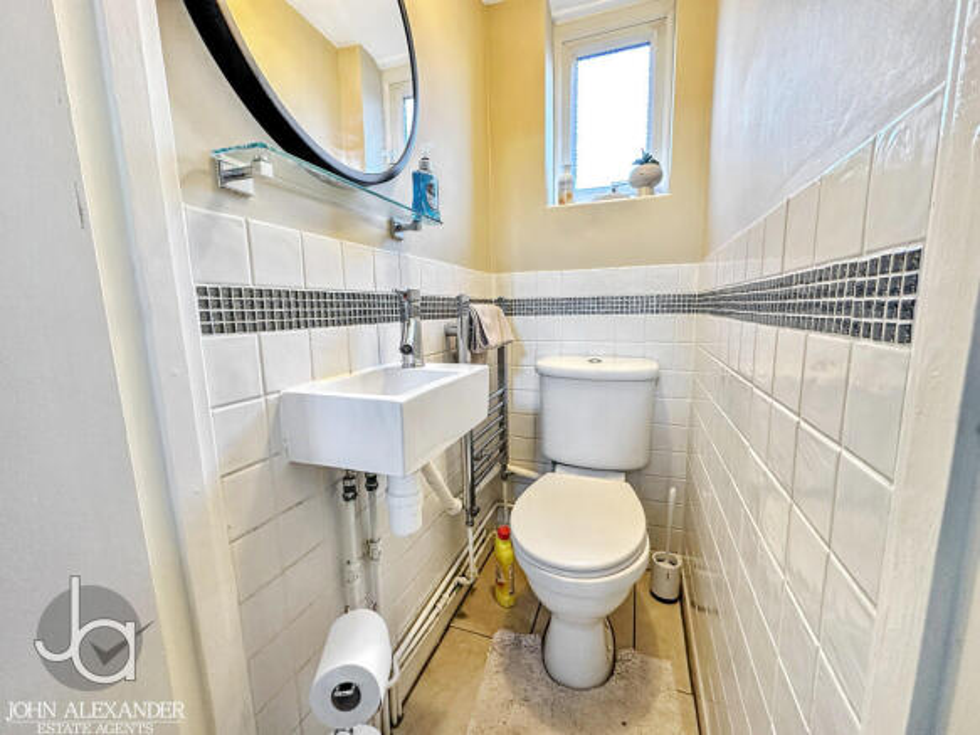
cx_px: 490
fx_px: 396
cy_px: 368
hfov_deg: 102.1
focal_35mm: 14
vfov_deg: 85.7
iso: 320
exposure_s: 1/50
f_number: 2.2
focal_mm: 2.22
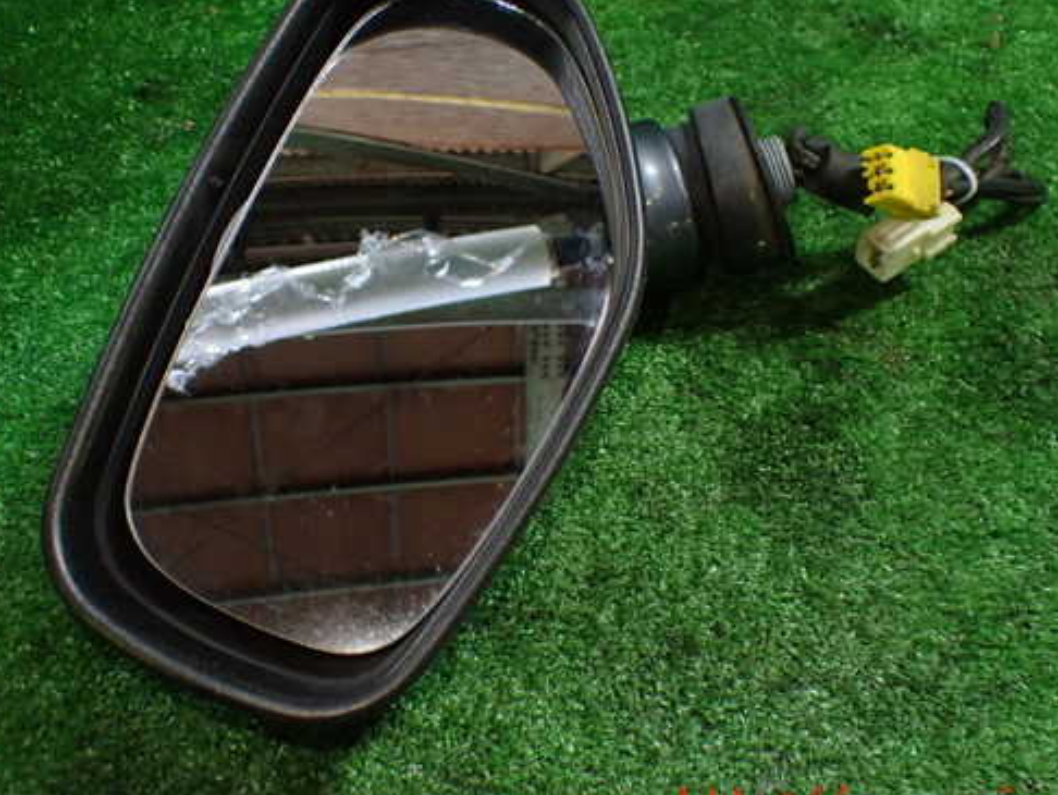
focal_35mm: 37
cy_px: 346
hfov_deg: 50.1
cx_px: 518
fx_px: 1131
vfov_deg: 38.6
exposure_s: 1/125
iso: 800
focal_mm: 5.4
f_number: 2.3
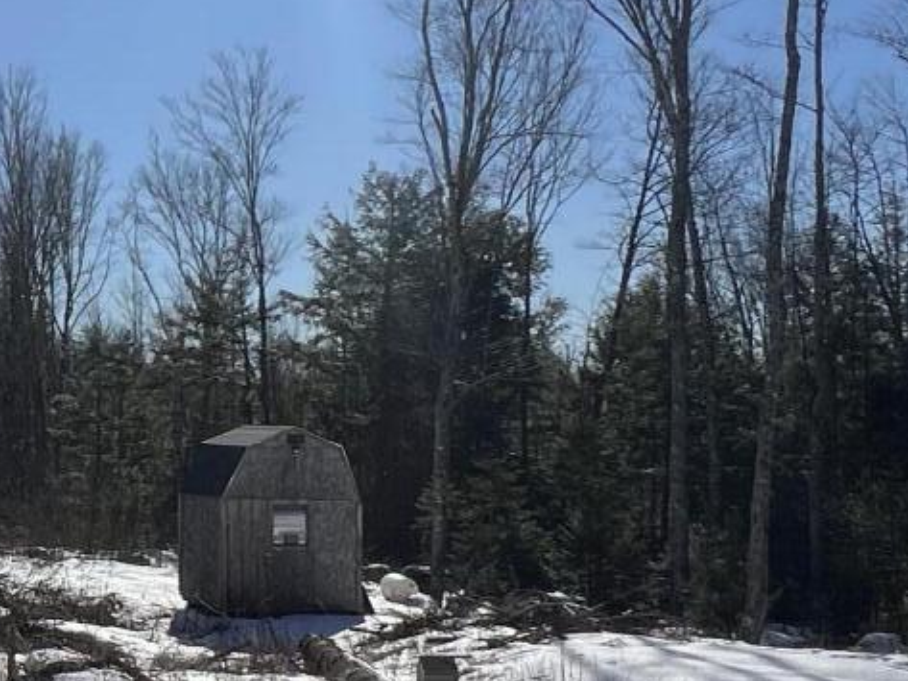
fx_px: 1443
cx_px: -261
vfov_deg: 26.6
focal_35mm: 55
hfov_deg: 28.8
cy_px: 351
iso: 40
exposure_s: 1/4219
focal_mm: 1.57
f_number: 1.8
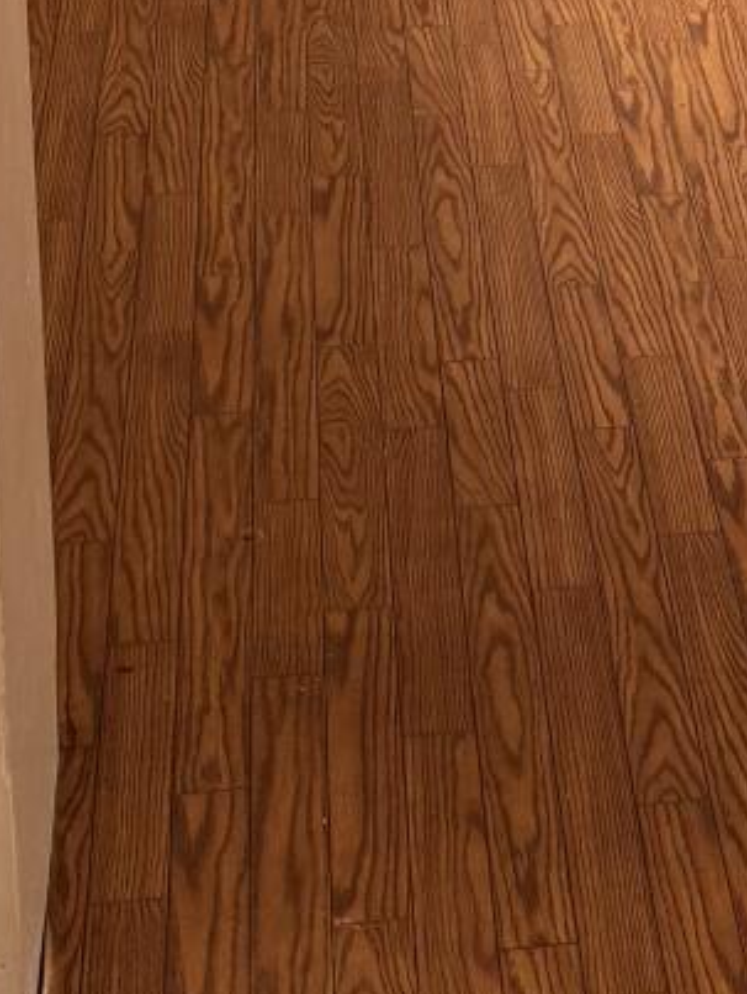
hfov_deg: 12.0
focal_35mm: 119
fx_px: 3419
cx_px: 1026
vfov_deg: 15.8
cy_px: -232
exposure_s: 1/121
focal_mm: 6.76
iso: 100
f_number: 1.78
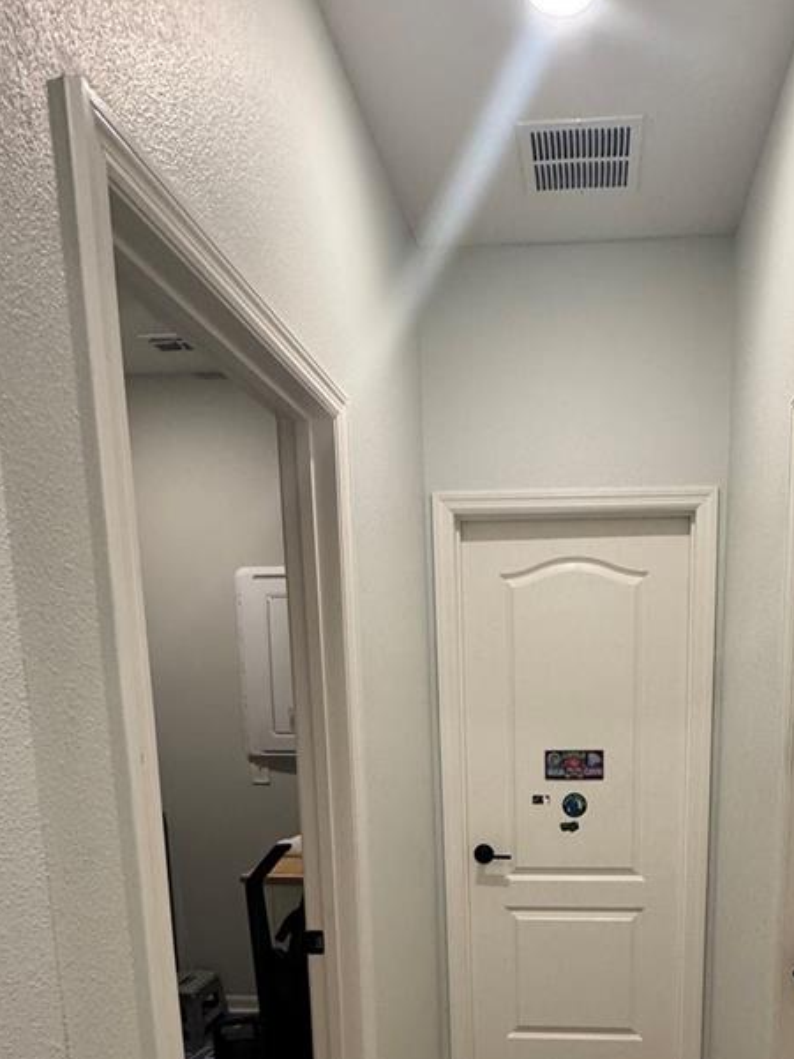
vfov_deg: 58.6
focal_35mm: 28
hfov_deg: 48.9
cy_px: 845
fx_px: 856
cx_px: 533
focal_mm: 2.22
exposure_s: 1/120
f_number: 2.2
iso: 320
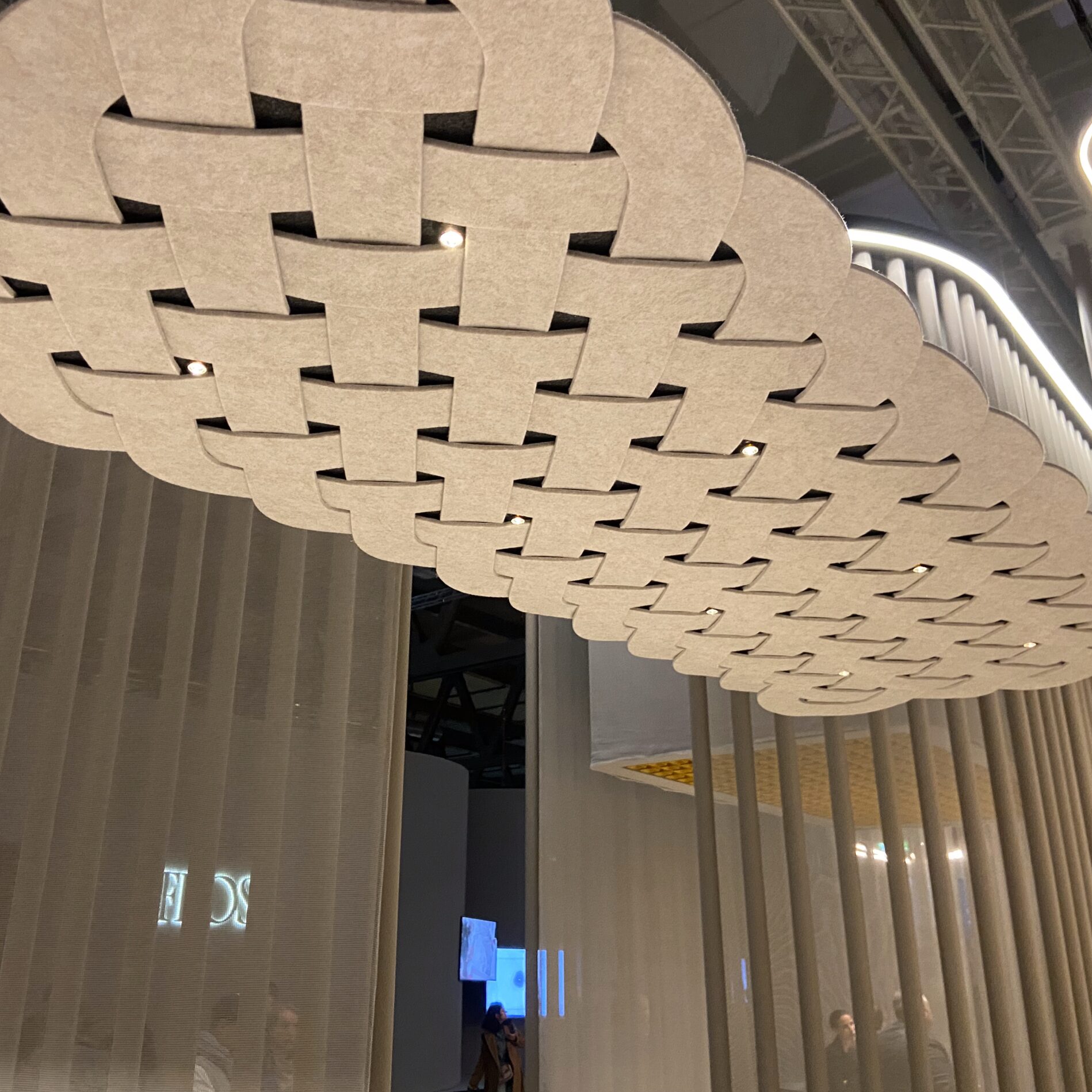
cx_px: 488
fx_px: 1106
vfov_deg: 52.5
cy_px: 543
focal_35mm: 31
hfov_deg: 52.4
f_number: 1.8
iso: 400
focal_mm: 4.25
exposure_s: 1/59
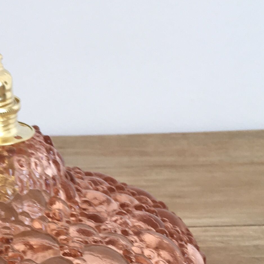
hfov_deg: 15.0
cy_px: 262
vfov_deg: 15.6
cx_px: -101
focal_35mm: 110
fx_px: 949
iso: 25
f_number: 2.2
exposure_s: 1/50
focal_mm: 4.15
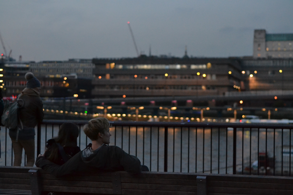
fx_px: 610
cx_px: 146
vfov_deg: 18.2
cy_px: 98
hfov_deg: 27.0
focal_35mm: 75
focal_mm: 50
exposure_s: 1/800
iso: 3200
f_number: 2.2
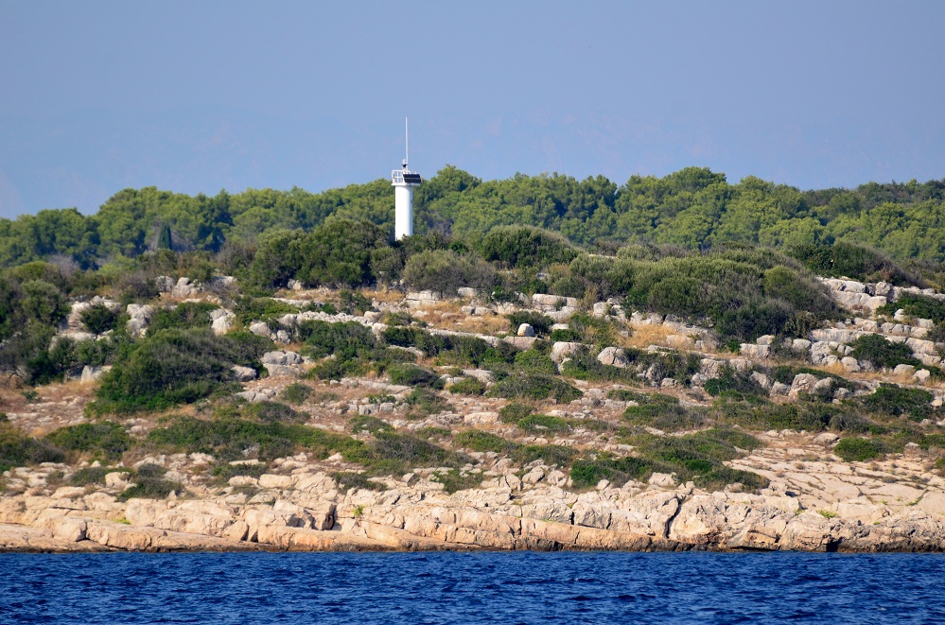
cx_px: 472
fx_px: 11784
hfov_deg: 4.6
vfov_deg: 3.0
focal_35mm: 450
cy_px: 312
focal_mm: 300
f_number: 5.6
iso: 400
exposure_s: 1/1600
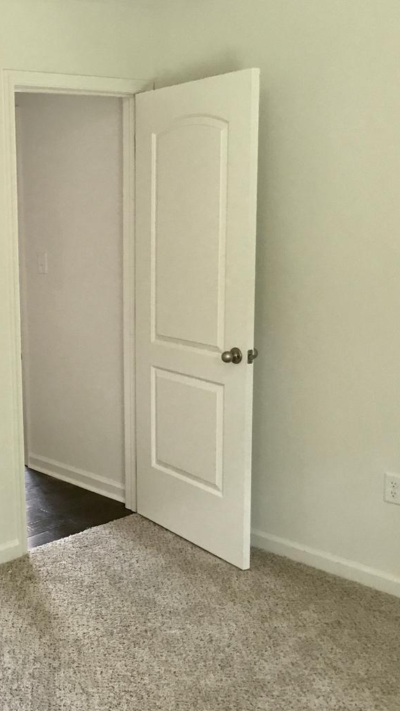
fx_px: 811
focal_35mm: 43
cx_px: -30
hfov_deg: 25.8
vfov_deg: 47.4
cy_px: 365
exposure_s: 1/15
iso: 50
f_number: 1.8
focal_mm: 3.99
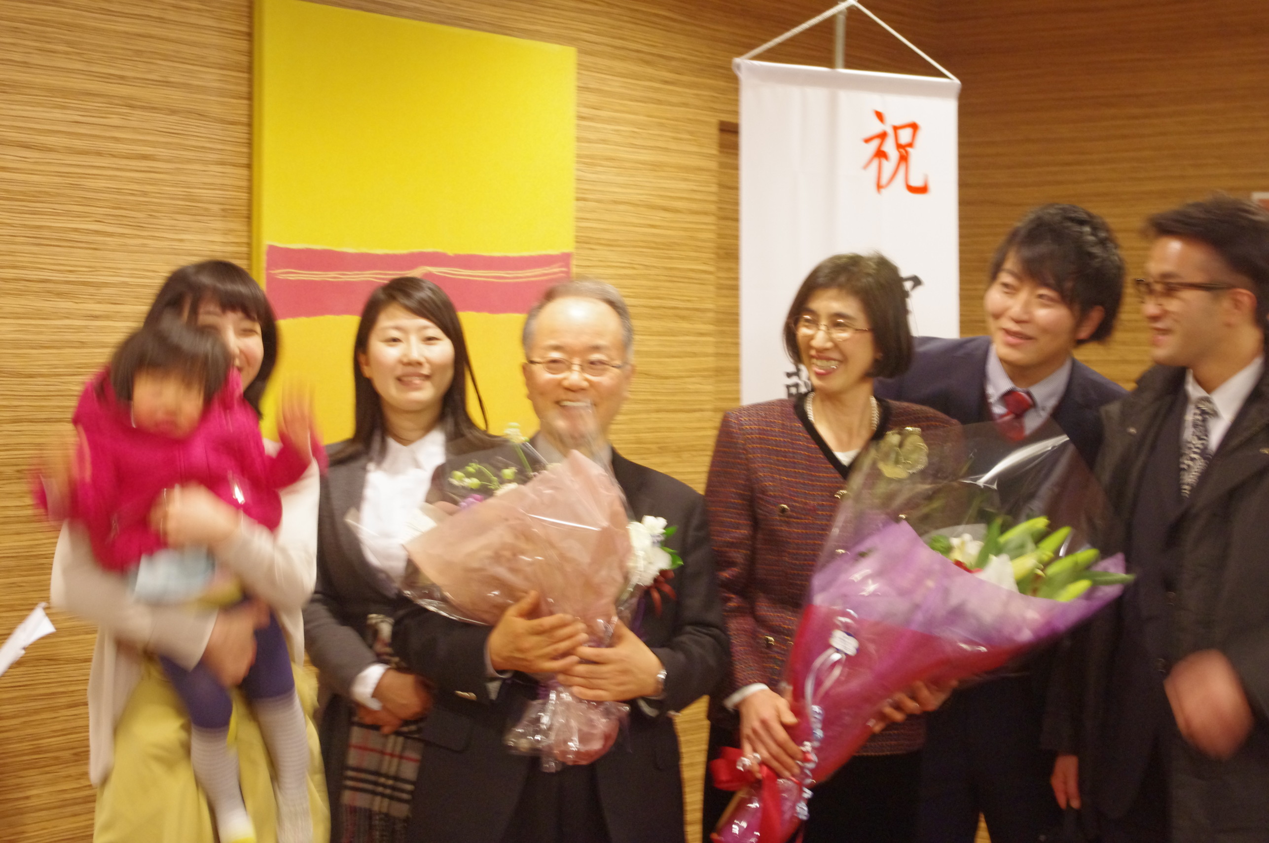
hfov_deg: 28.1
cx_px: 634
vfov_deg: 18.9
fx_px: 2535
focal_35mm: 72
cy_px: 422
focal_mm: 47.5
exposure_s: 1/15
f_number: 5.6
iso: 2000
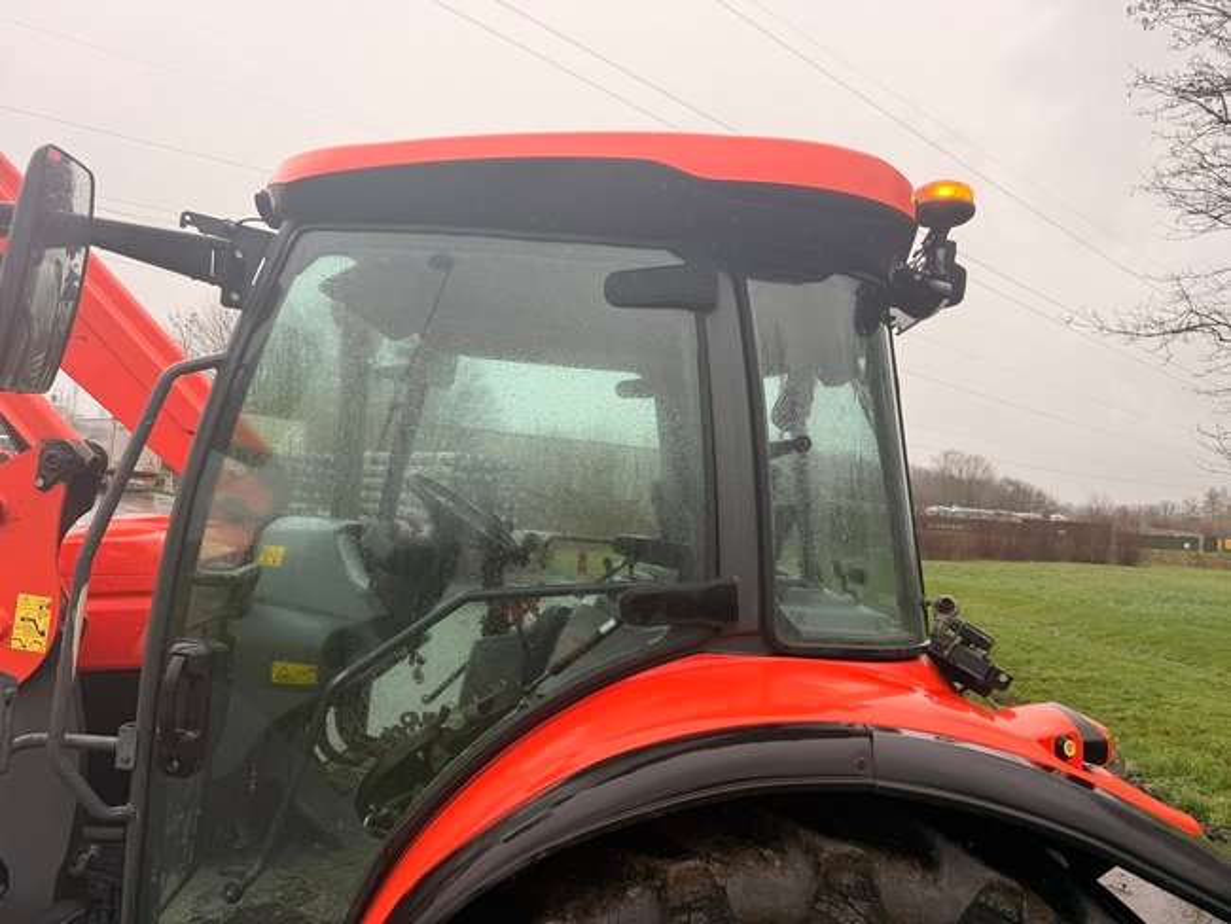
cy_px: 462
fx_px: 854
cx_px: 616
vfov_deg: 56.8
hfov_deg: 71.6
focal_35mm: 24
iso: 80
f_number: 1.78
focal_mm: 6.76
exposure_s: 1/559
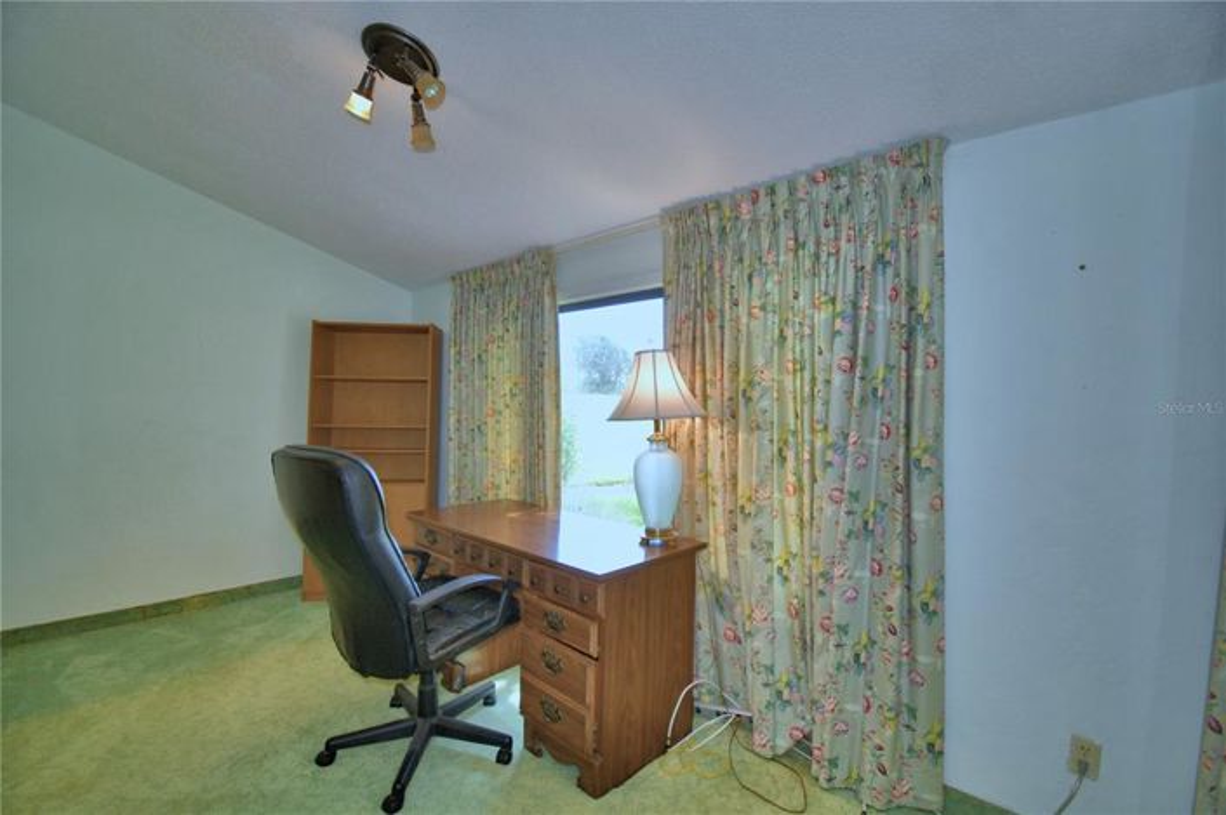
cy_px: 408
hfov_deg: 100.4
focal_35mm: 15
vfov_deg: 77.2
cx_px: 613
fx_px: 510
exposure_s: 1/60
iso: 140
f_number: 4.5
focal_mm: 10
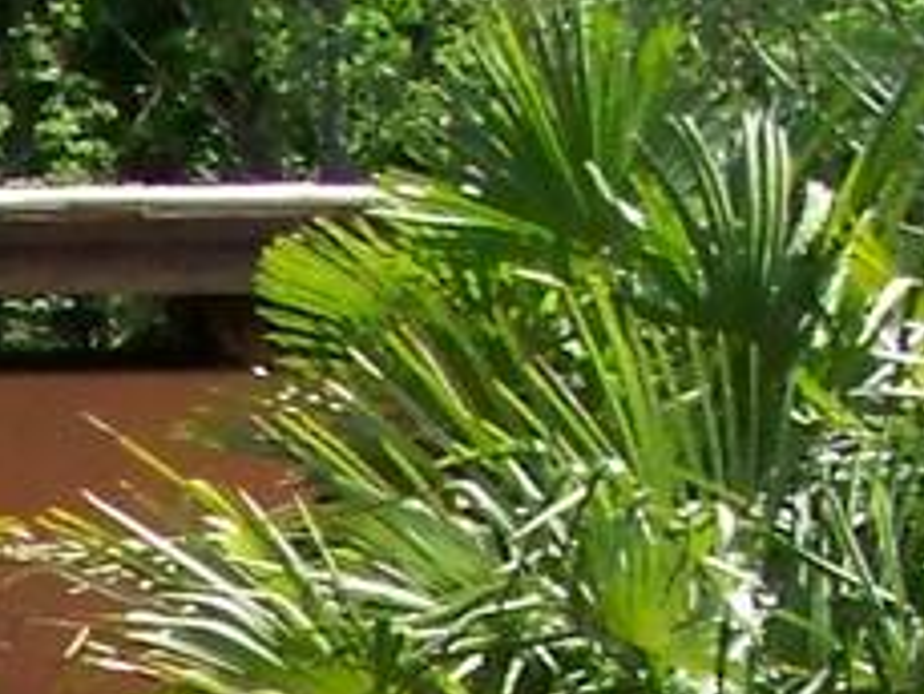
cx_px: -976
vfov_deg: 5.4
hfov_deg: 7.2
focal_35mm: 265
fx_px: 7077
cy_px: 1804
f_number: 5.6
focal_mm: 6.3
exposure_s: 1/400
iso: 200
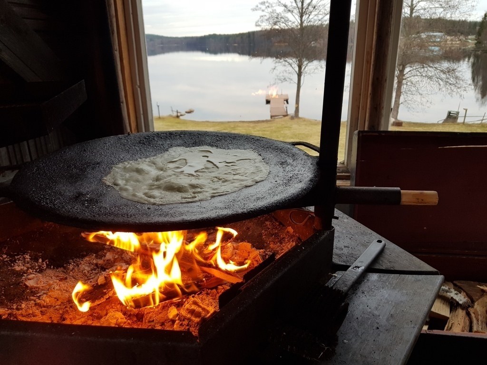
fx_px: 366
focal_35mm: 26
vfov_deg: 53.1
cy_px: 182
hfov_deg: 67.3
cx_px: 244
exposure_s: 1/50
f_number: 1.7
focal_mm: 4.2
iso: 50
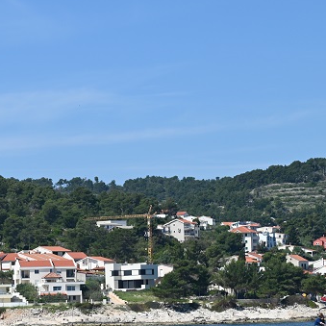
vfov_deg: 10.5
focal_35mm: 167
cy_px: 194
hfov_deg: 10.3
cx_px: -30
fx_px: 1779
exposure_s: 1/640
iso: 100
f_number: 6.3
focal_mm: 70
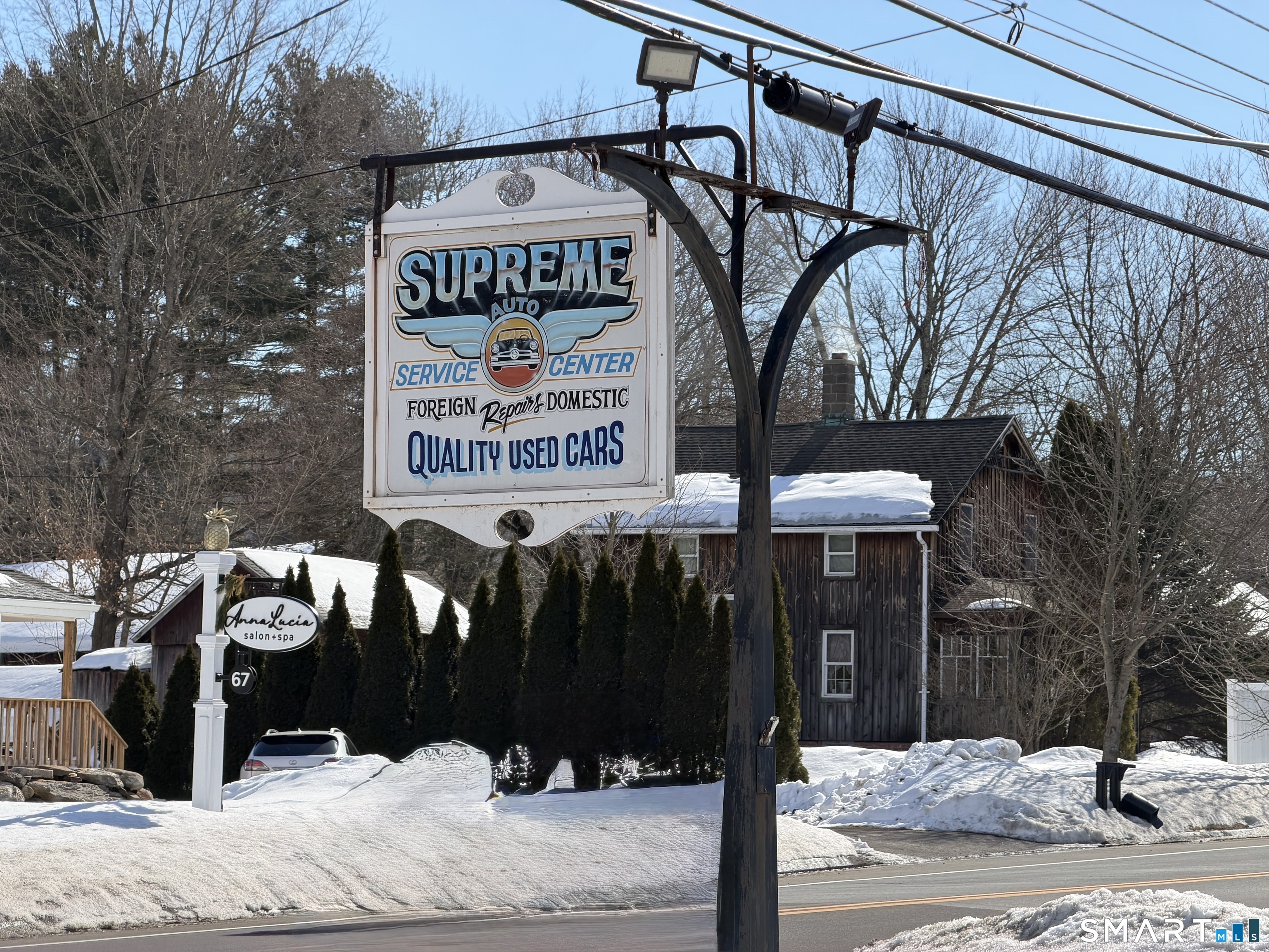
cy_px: 476
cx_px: 634
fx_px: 3666
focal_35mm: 100
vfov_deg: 14.8
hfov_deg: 19.6
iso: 20
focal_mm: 16.89
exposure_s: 1/638
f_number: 2.8
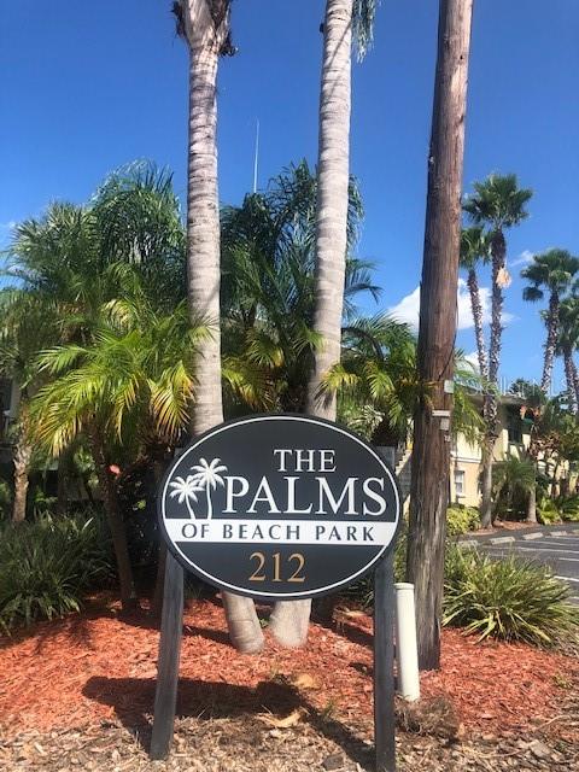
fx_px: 624
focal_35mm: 28
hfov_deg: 49.7
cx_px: 290
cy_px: 386
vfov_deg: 63.4
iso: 20
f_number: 1.8
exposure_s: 1/1412
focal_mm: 3.99
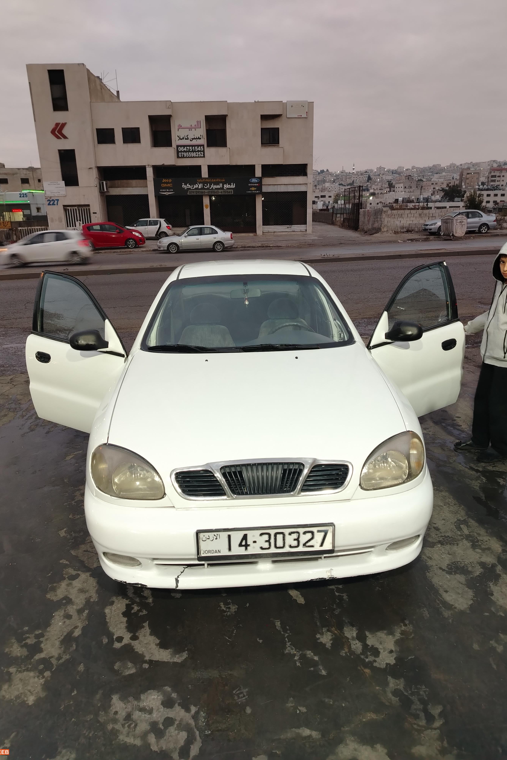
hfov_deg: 51.3
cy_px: 380
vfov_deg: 71.5
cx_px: 257
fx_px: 528
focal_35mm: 25
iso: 420
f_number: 1.75
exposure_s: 1/33.3
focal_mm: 5.25
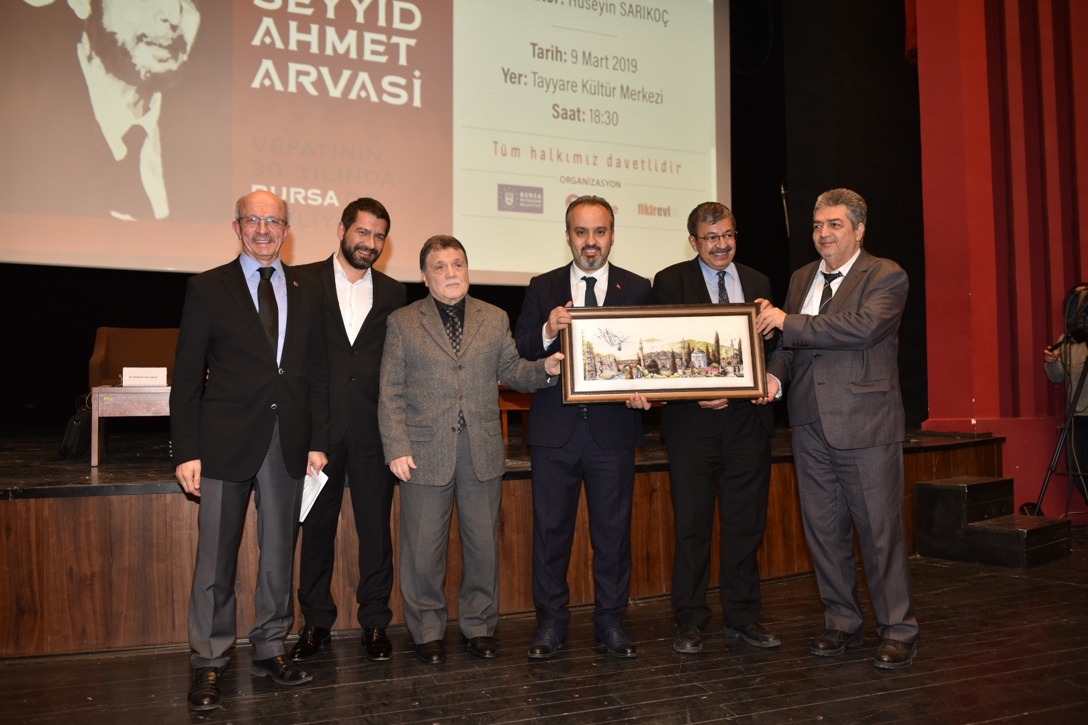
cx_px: 544
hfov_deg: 63.7
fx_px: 876
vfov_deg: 45.0
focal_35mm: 29
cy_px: 362
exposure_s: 1/125
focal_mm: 29
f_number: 3.5
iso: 1000
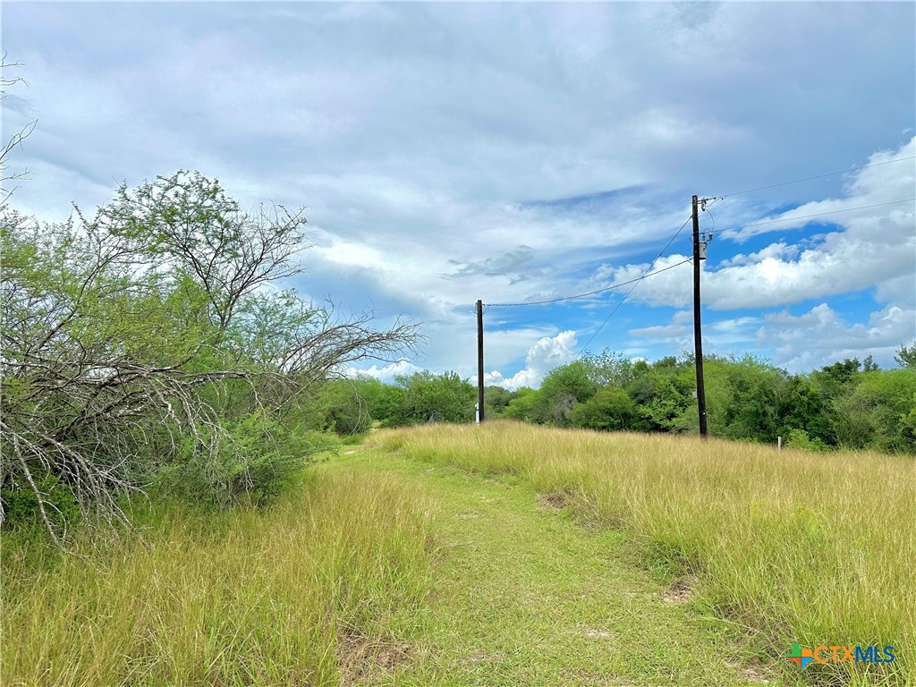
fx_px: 635
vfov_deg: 56.8
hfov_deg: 71.6
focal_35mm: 24
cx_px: 458
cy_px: 344
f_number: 1.78
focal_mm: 6.86
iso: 80
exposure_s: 1/7576
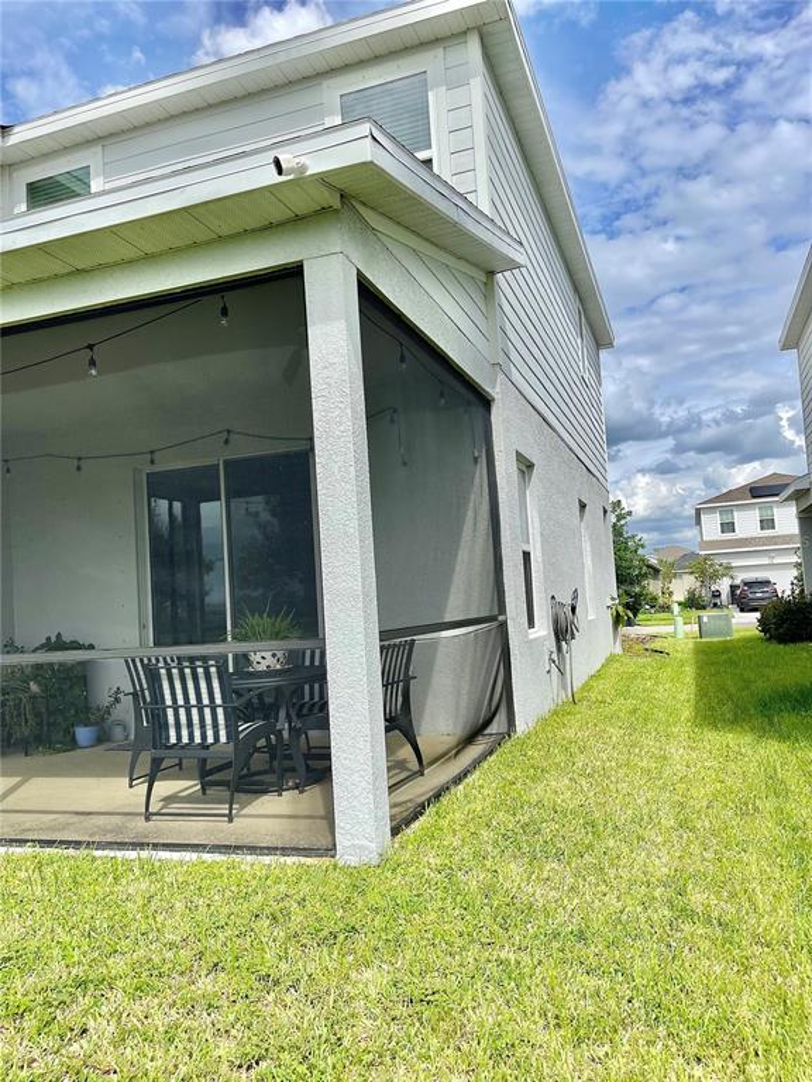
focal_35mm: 25
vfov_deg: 69.4
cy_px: 541
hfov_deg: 54.9
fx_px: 782
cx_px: 406
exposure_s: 1/4202
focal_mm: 5.1
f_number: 1.6
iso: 32
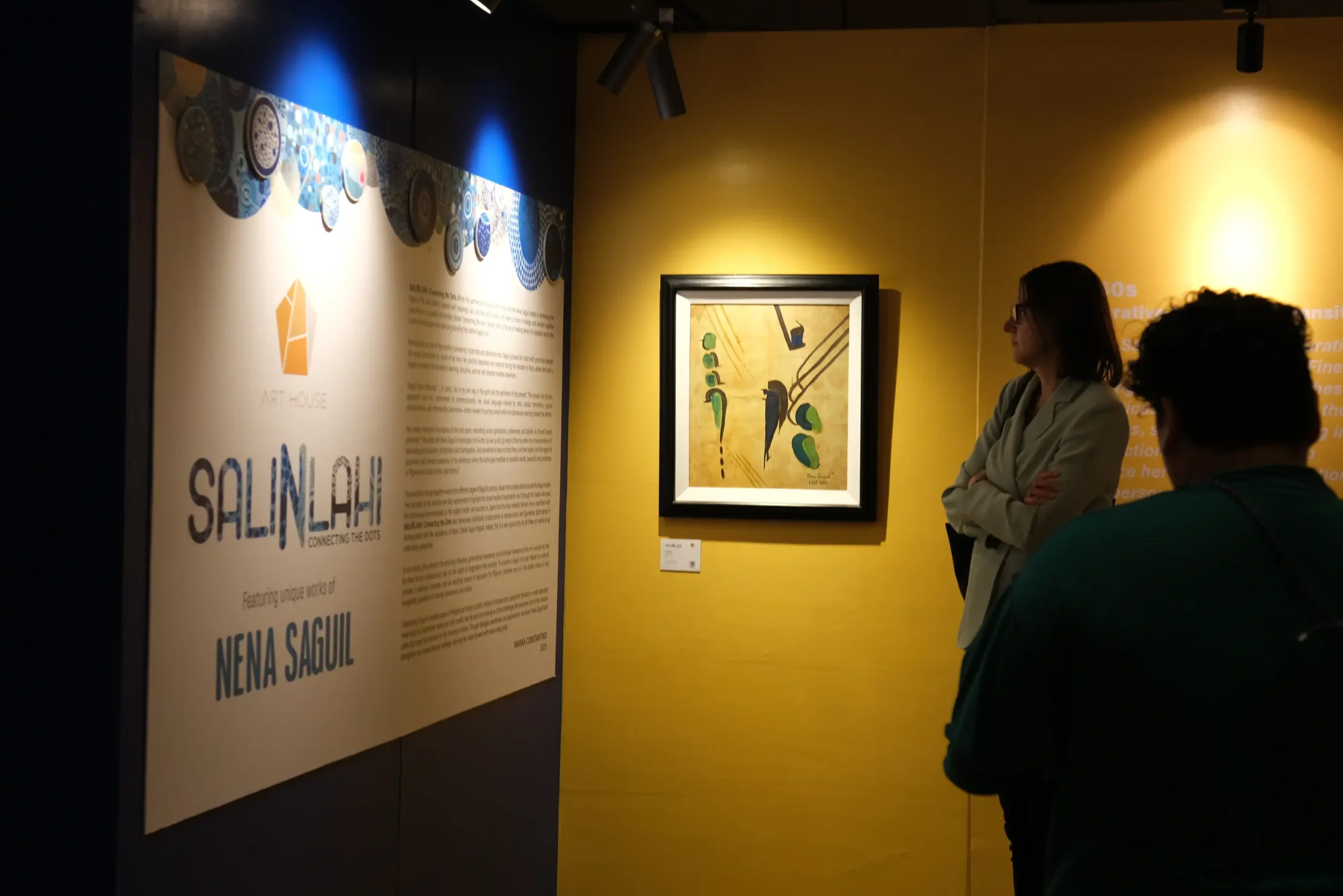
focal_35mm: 53
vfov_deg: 25.5
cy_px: 454
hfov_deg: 37.5
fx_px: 1977
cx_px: 712
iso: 500
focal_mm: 31.1
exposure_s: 1/50
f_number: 4
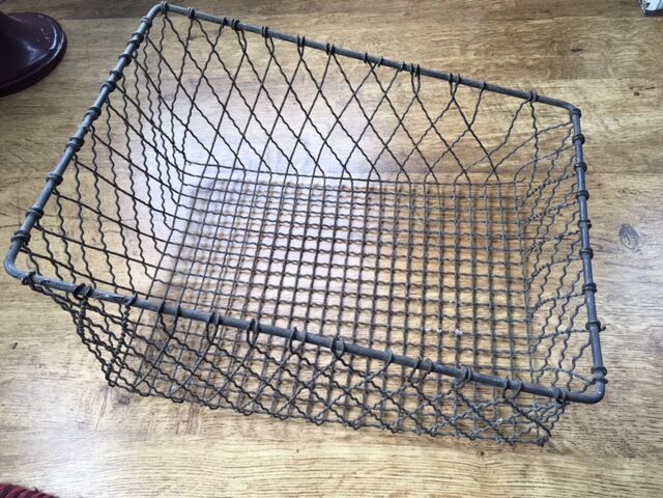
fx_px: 555
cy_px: 249
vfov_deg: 48.2
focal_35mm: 29
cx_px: 332
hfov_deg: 61.7
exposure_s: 1/100
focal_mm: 4.15
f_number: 2.2
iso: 40
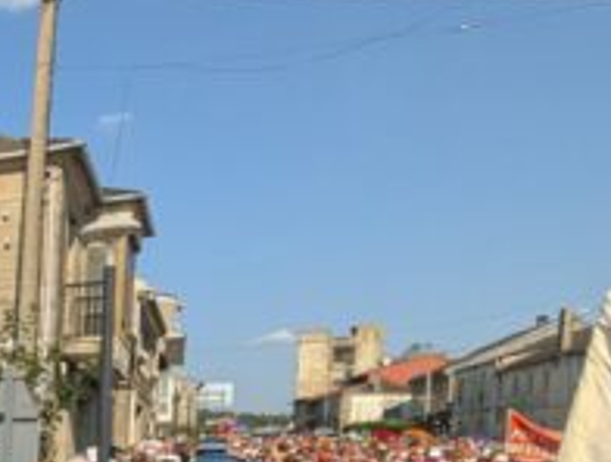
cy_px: 490
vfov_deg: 28.5
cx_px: -387
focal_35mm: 47
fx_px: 832
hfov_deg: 25.3
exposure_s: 1/3906
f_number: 1.7
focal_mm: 2.02
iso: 49
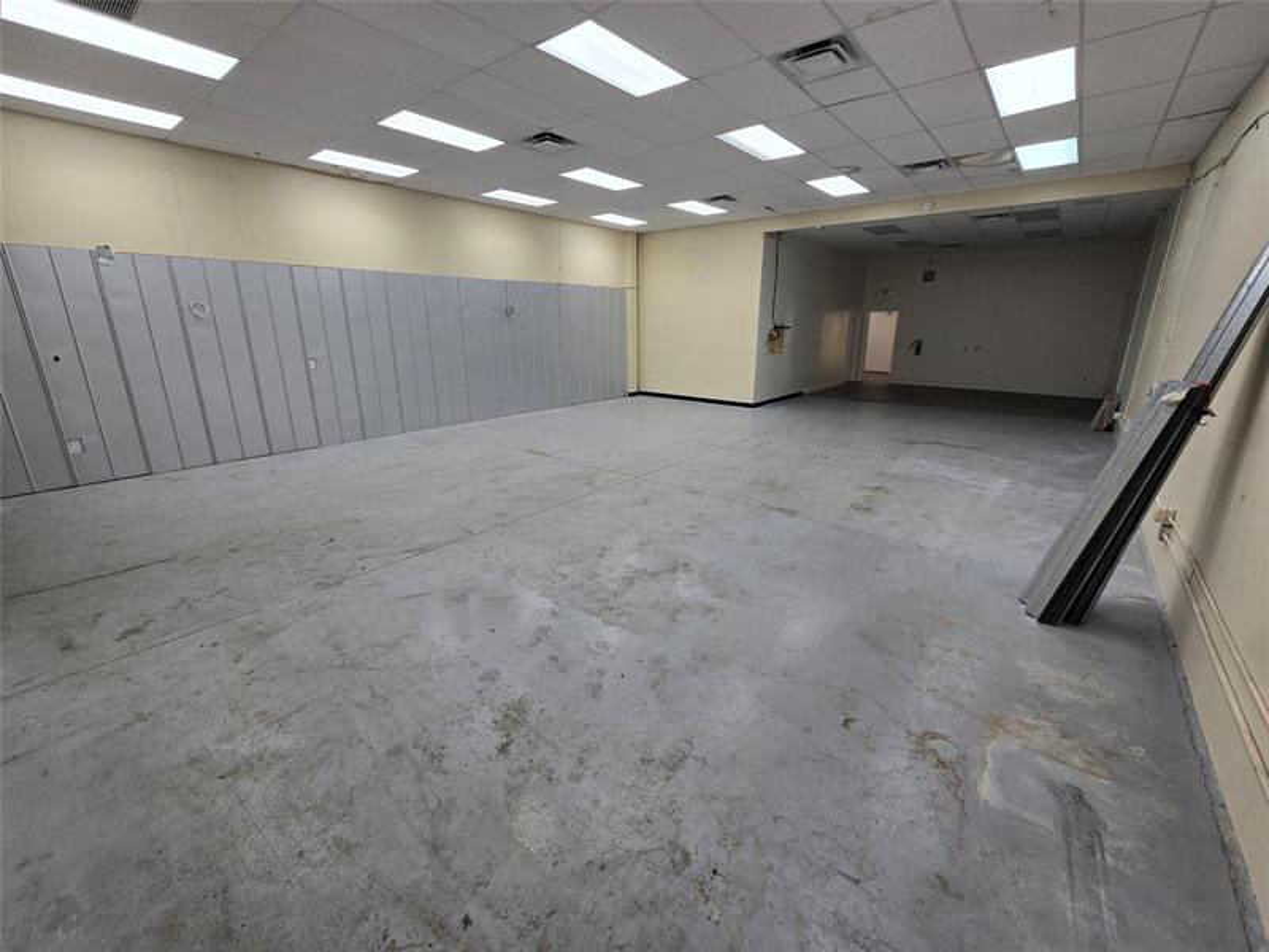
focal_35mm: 13
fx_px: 477
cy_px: 476
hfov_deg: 106.2
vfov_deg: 89.9
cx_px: 634
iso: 64
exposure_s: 1/120
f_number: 2.2
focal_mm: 2.2
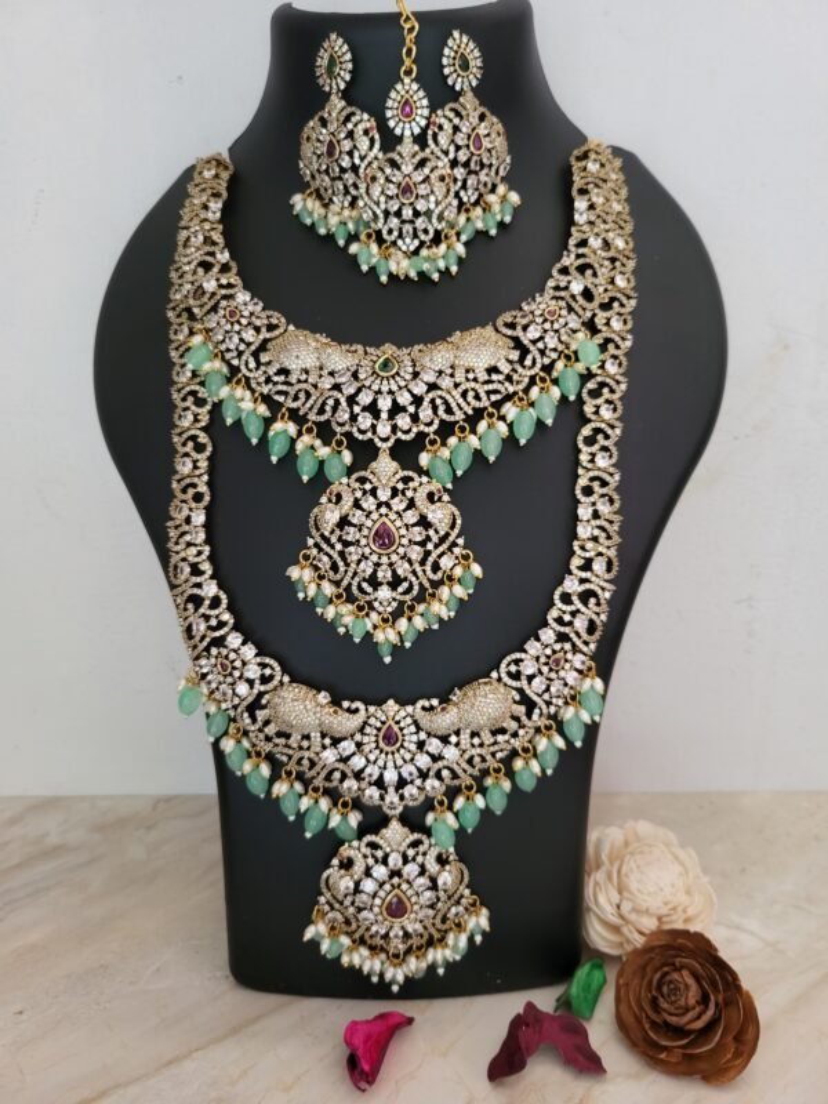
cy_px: 552
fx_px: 829
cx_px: 414
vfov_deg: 67.3
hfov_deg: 53.1
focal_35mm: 26
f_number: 1.8
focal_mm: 5.4
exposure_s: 1/50
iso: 400
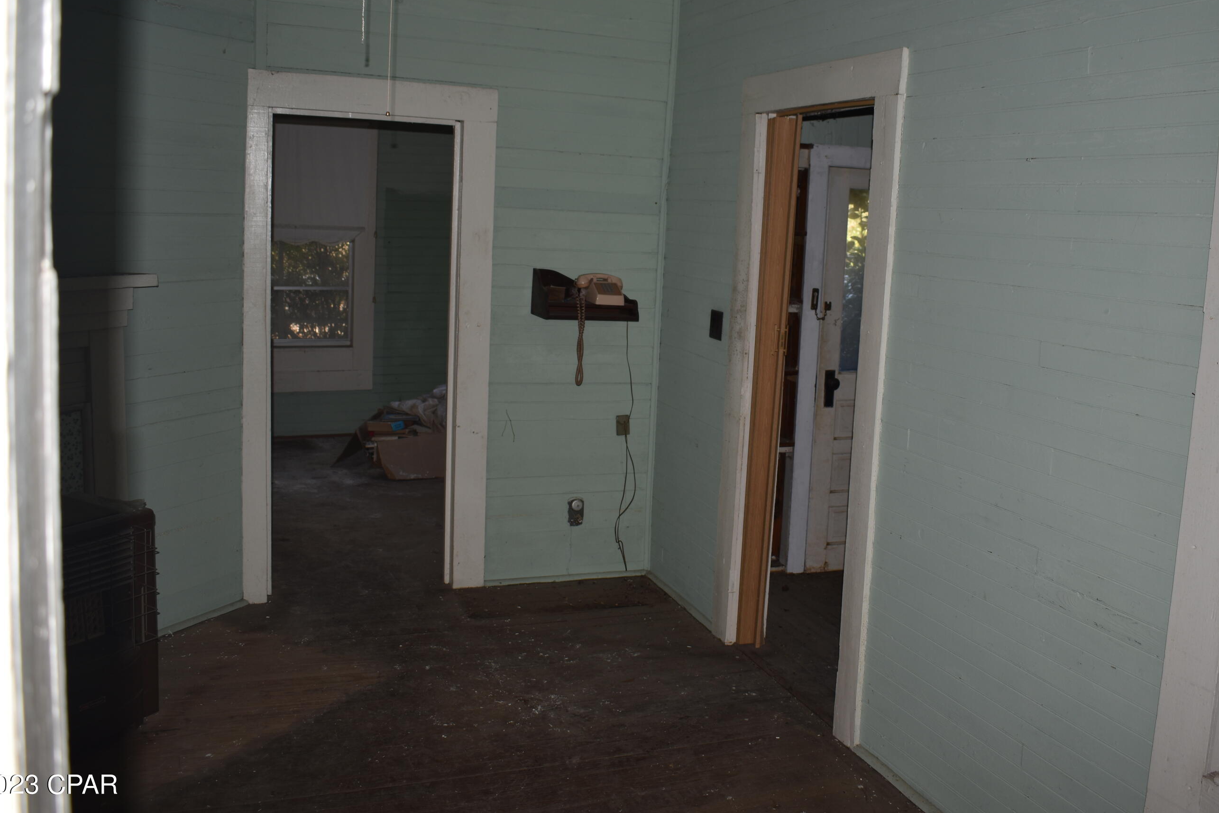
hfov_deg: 54.3
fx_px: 1185
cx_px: 669
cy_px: 354
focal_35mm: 35
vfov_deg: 37.8
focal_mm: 20
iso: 100
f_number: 3.5
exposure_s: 1/60
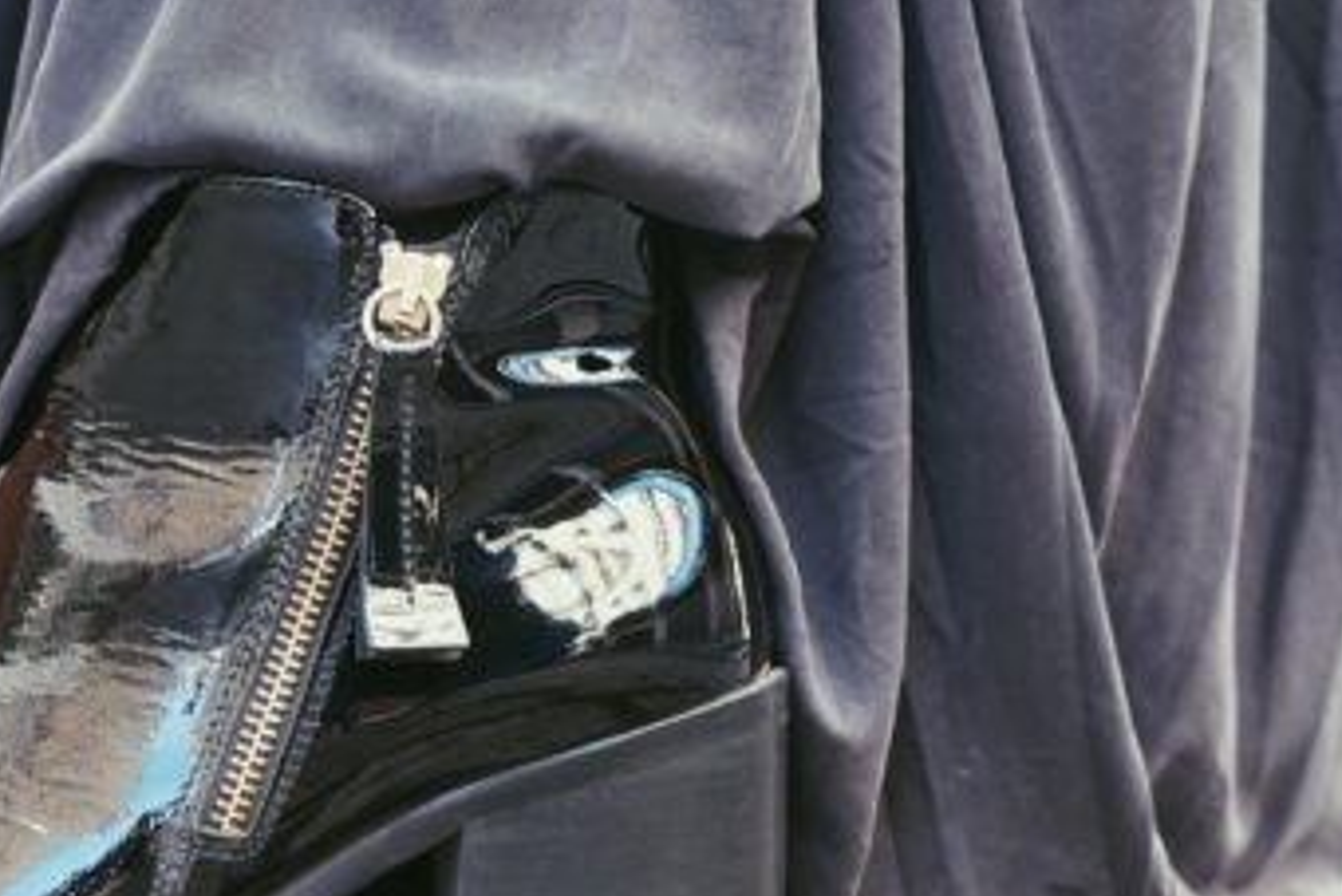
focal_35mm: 85
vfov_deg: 16.1
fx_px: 3170
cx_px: 316
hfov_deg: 23.6
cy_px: 478
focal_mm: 38
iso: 400
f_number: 5.6
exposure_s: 1/60
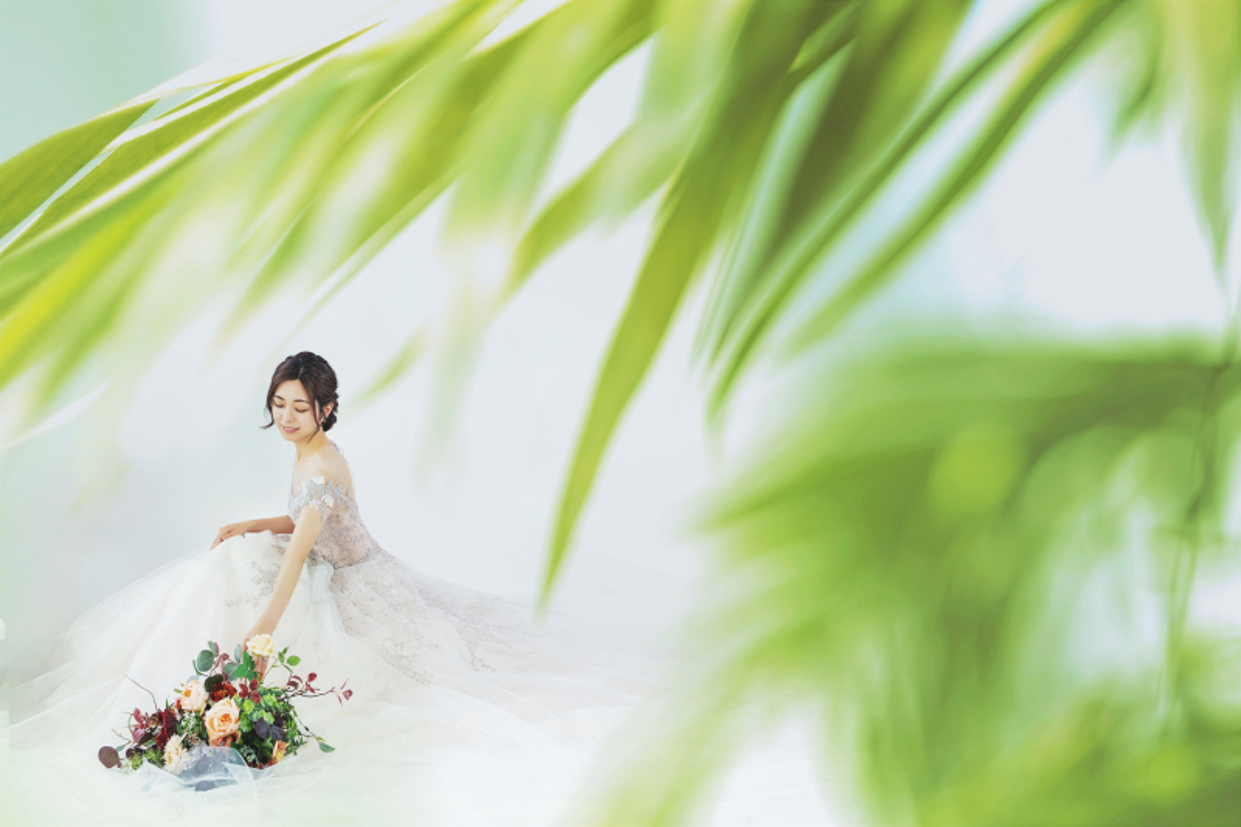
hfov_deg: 50.7
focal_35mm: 38
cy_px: 414
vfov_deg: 35.0
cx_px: 620
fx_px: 1310
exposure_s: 1/160
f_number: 3.5
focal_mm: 38
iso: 800
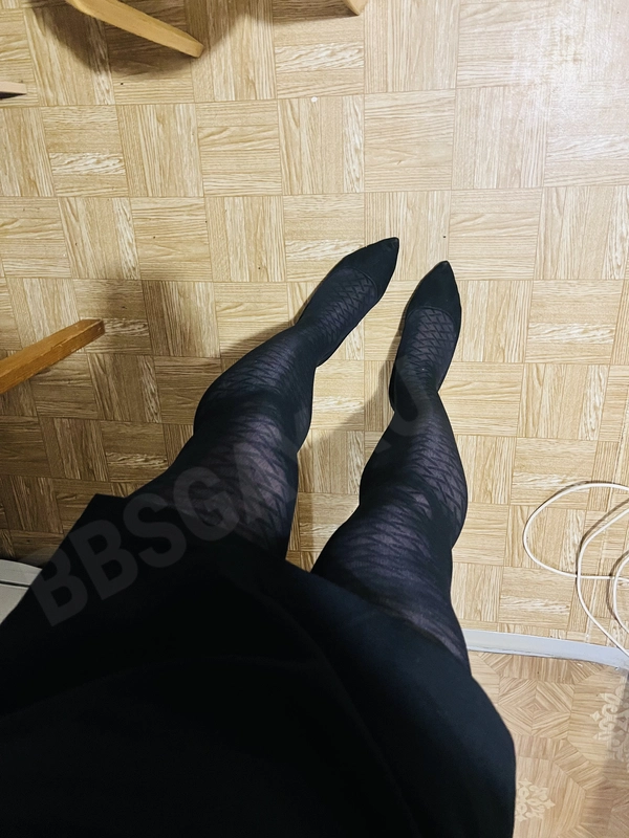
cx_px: 314
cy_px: 419
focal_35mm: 26
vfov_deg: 67.3
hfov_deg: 53.1
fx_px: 630
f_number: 1.5
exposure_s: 1/34
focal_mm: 5.7
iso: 640
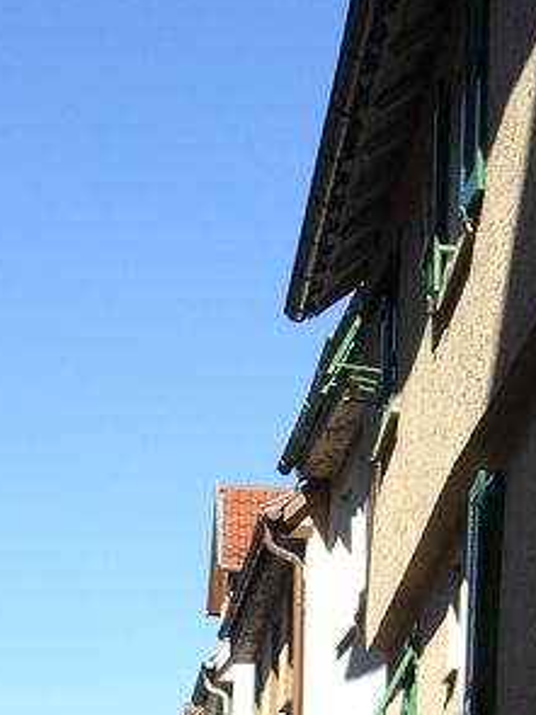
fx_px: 2128
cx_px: 167
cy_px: 880
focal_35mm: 103
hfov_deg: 14.3
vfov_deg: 18.0
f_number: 4
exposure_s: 1/400
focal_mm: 7.9
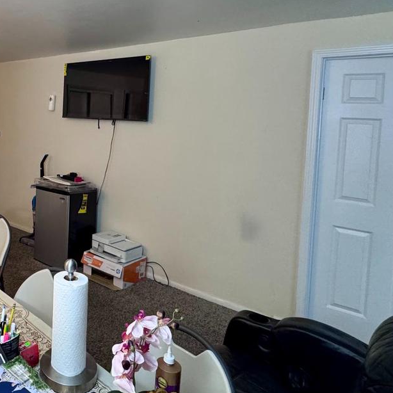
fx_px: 372
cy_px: 127
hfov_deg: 49.1
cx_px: 33
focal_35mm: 29
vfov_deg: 54.4
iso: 500
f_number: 2.2
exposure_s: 1/60
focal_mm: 2.22
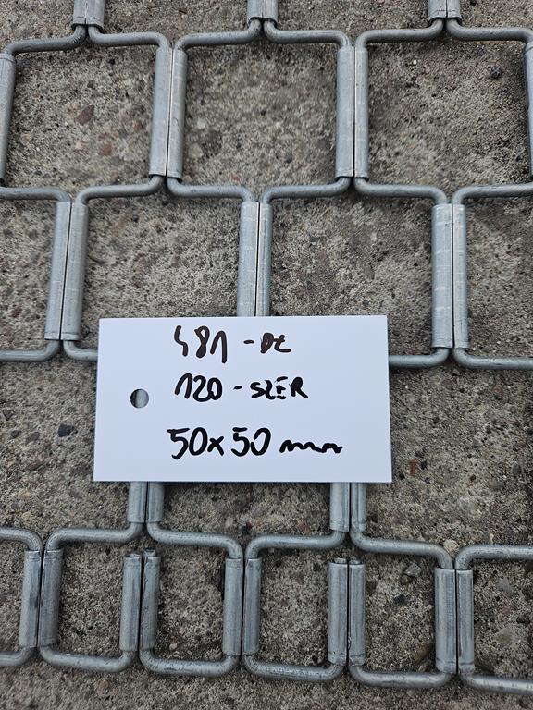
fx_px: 472
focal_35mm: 23
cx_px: 266
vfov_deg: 73.9
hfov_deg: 58.9
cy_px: 355
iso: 40
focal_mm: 5.4
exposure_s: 1/449
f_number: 1.8
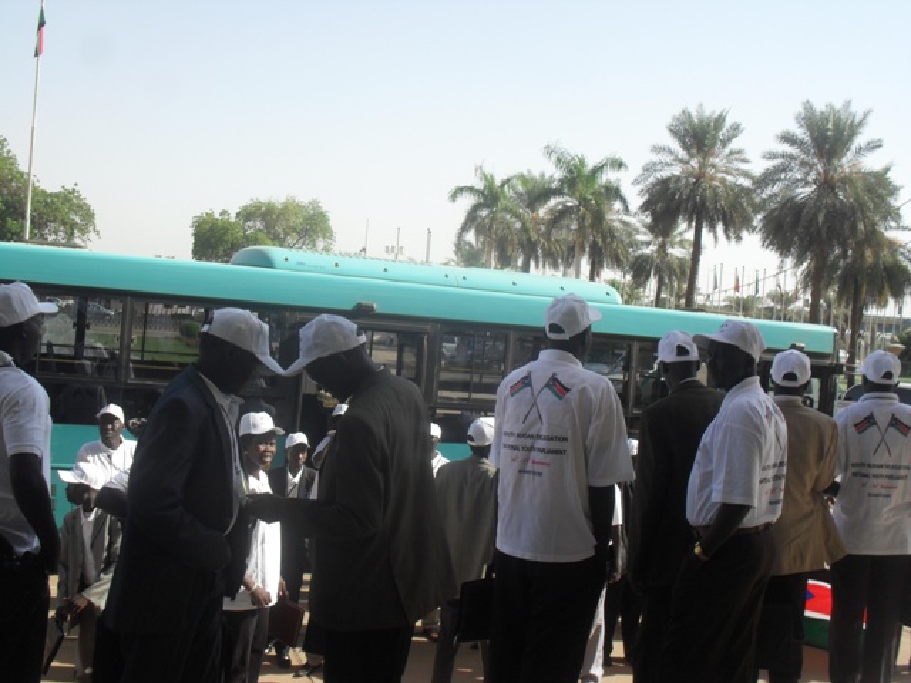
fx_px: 1105
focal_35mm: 42
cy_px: 342
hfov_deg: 44.8
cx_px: 456
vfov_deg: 34.3
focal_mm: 7.5
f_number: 9.2
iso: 100
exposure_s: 1/125
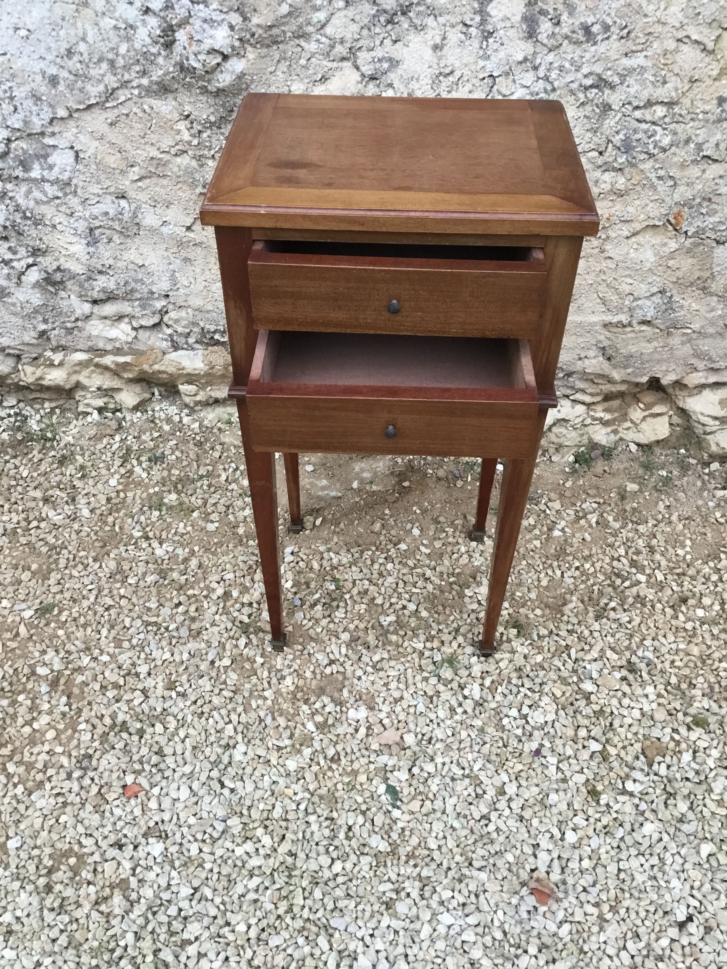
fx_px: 868
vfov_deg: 58.4
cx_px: 364
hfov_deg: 45.4
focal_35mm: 31
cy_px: 484
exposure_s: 1/33
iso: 64
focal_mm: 3.3
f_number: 2.4
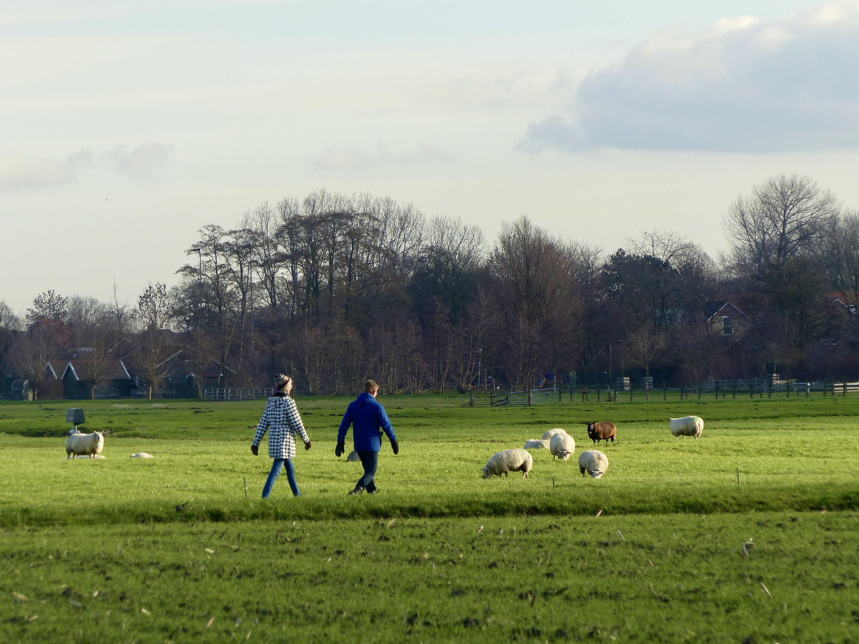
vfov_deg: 4.4
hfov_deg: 5.9
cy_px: 322
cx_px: 430
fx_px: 8388
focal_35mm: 338
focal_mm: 60.8
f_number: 4
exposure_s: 1/400
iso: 100
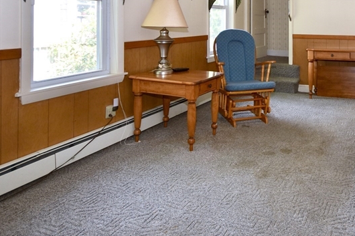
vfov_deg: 41.4
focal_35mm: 29
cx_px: 253
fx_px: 286
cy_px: 24
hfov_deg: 61.1
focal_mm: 10
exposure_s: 1/60
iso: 280
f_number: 4
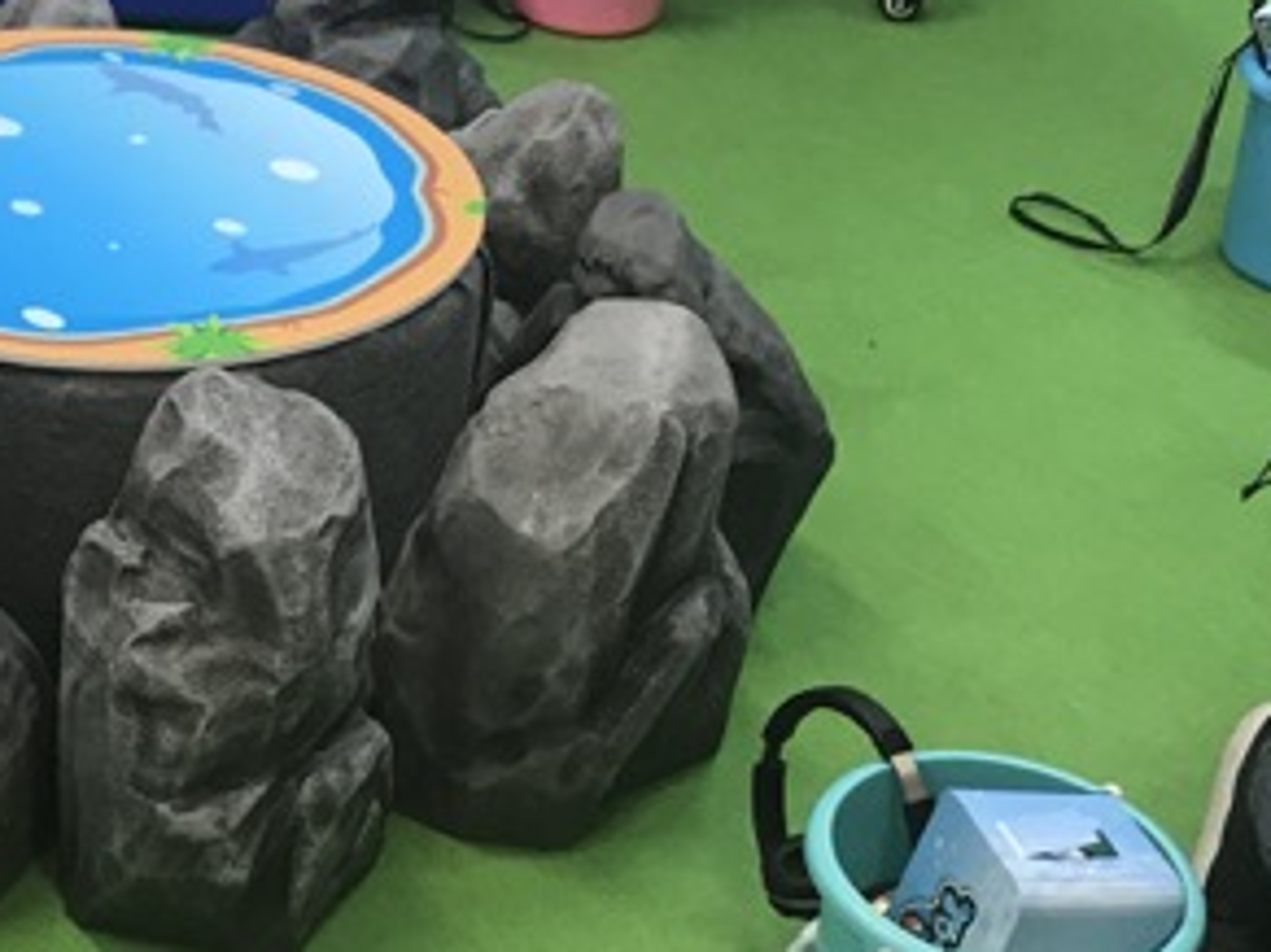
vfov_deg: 18.9
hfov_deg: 23.9
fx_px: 2826
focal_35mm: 77
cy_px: 760
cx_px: -96
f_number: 1.8
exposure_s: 1/33
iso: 25
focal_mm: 3.99
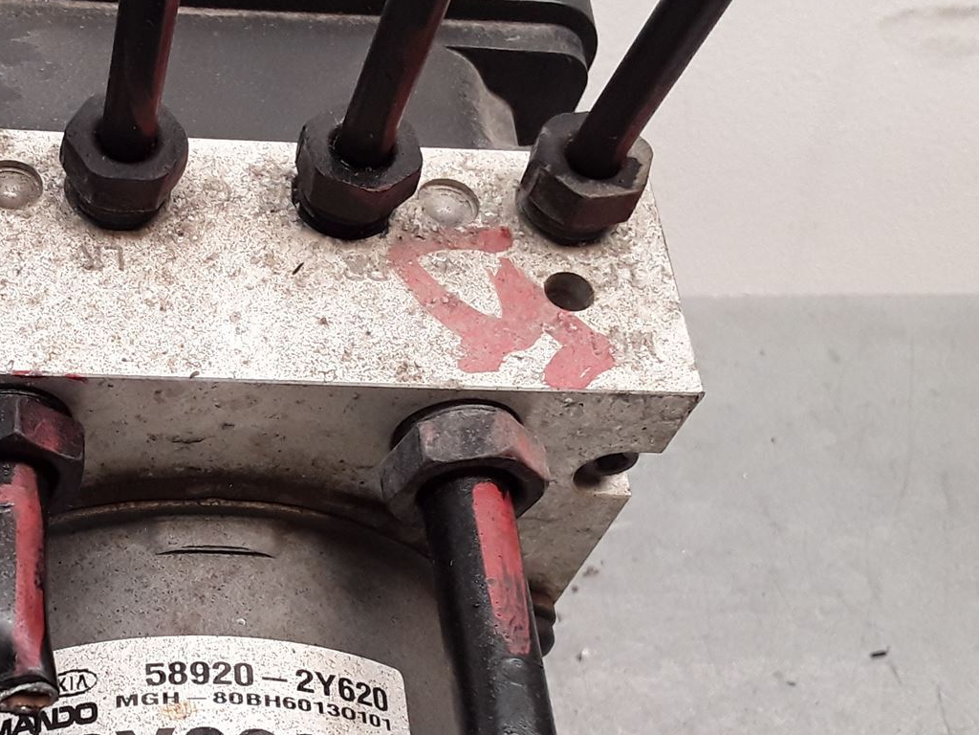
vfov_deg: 25.7
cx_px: 81
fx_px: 1584
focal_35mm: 56
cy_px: 574
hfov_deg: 32.5
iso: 100
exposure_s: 1/104
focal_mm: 2.91
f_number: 1.9
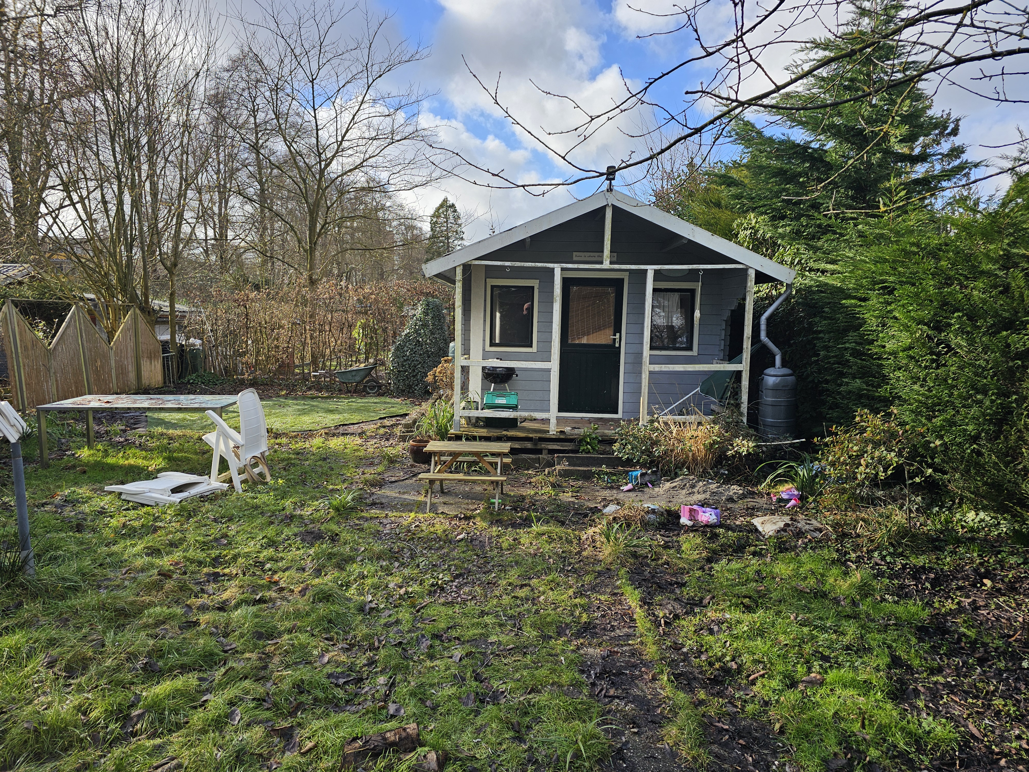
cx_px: 514
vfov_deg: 58.9
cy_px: 386
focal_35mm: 23
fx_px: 684
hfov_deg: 73.9
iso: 10
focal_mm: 6.3
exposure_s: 1/281
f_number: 1.7
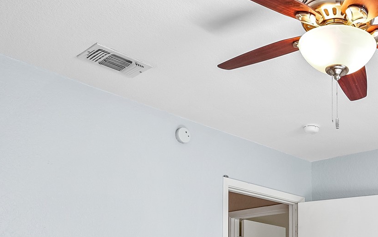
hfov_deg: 42.7
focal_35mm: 43
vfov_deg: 25.0
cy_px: 326
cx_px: 334
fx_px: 443
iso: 320
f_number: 7.1
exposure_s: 1/30
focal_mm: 16
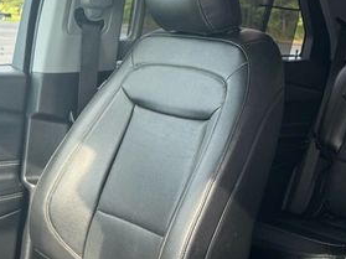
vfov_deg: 26.3
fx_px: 550
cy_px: 182
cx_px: 321
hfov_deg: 32.9
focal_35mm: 55
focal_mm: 6.76
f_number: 1.78
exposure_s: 1/121
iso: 100
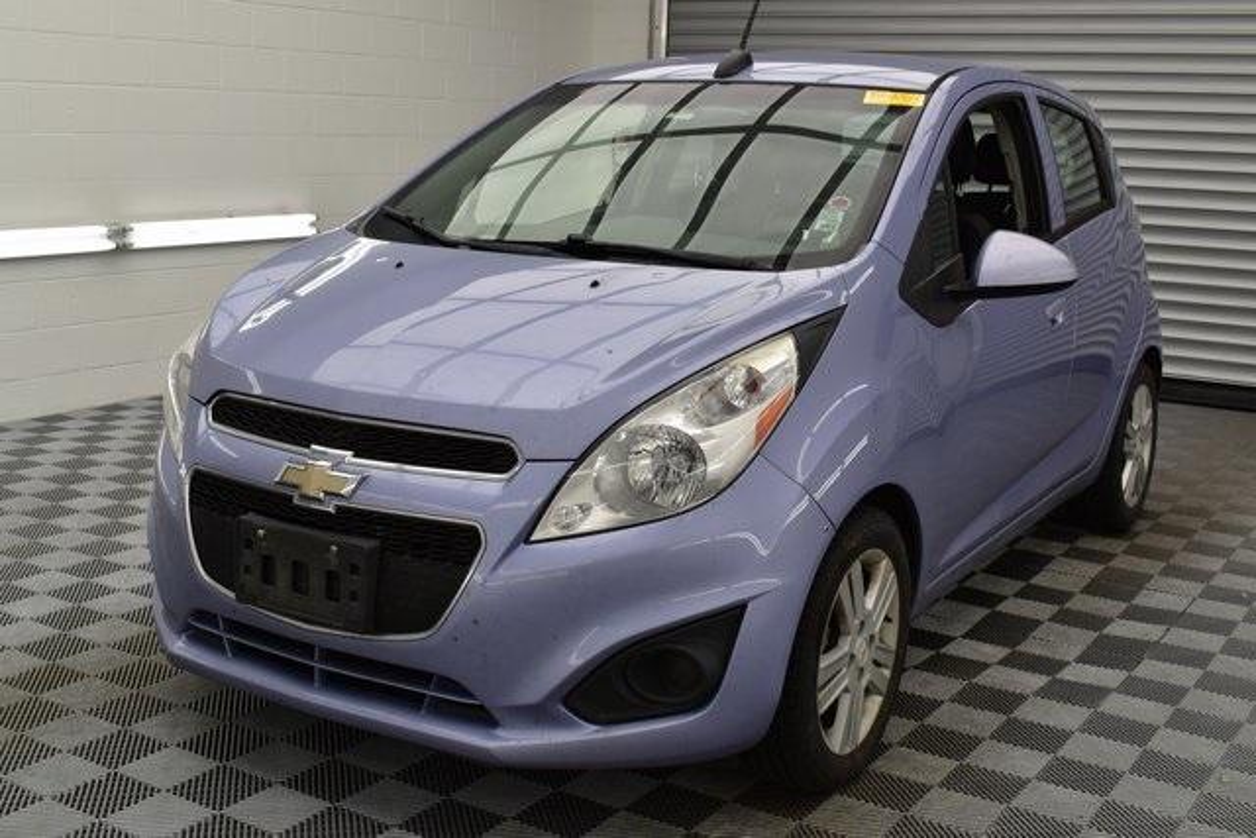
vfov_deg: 31.9
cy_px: 419
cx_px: 628
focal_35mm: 42
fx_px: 1466
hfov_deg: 46.4
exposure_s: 1/125
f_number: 9
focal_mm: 28
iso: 400
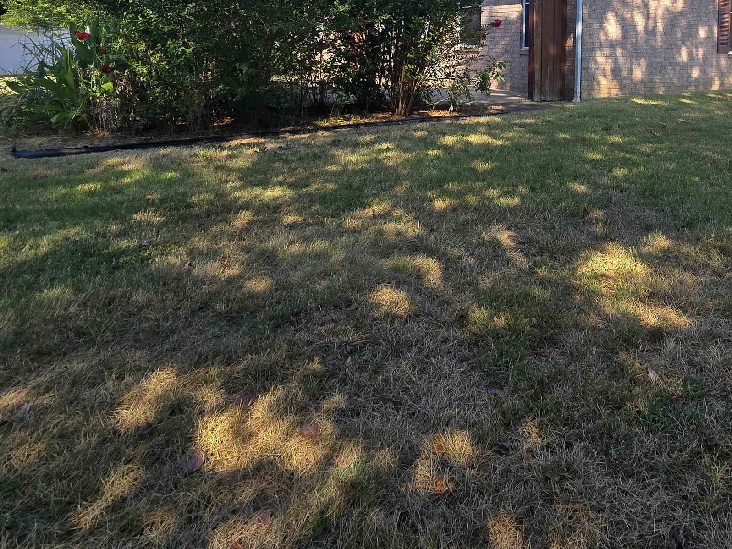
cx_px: 512
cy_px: 47
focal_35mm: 25
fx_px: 529
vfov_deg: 48.6
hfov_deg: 66.7
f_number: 2.2
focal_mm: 2.2
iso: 50
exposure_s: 1/924
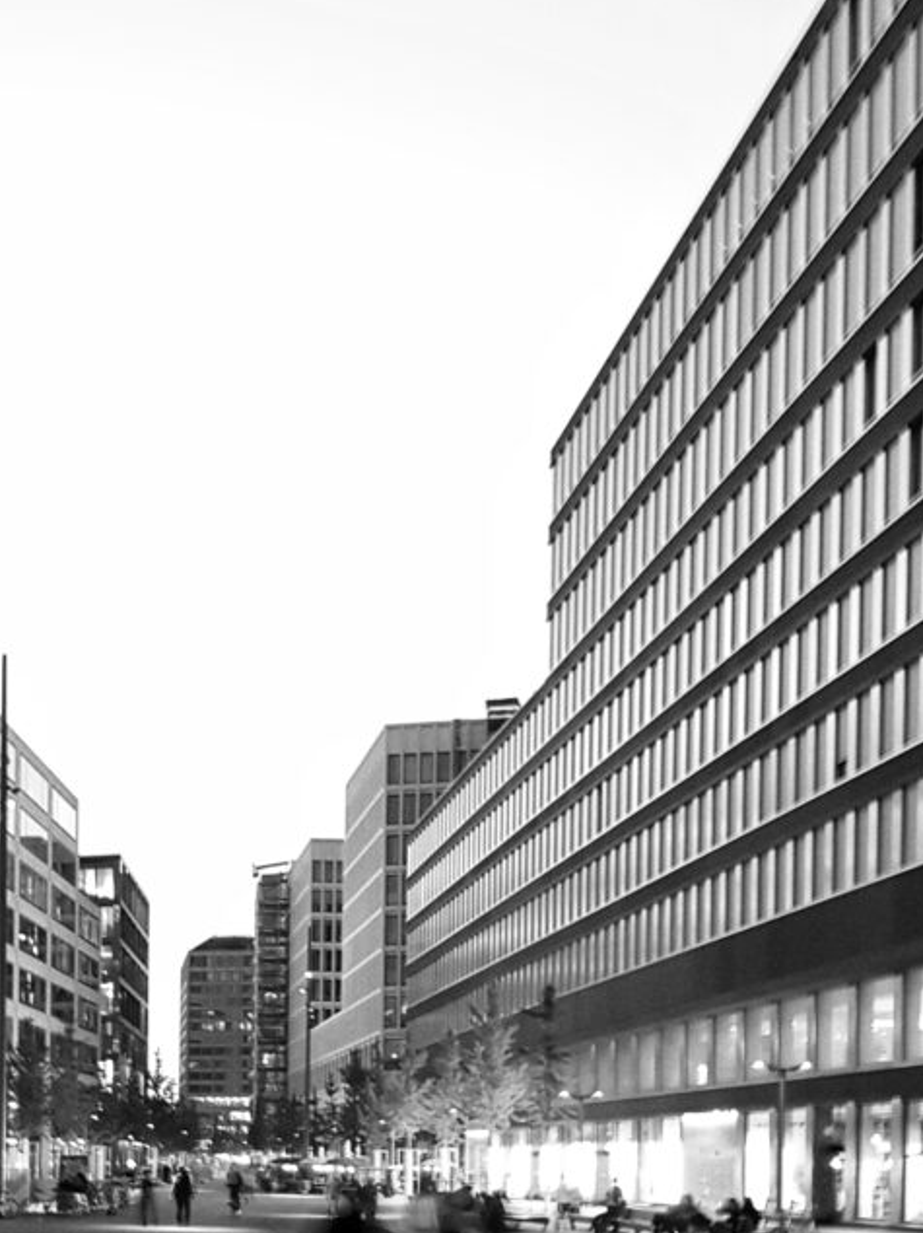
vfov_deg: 44.2
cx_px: 218
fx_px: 1494
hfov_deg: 33.6
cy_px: 811
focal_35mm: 42
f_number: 1.7
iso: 50
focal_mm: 4.2
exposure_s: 1
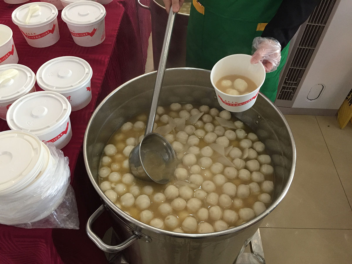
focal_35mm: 29
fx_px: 295
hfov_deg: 61.7
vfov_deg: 48.2
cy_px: 132
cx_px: 176
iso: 200
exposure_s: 1/33
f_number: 2.2
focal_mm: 4.15
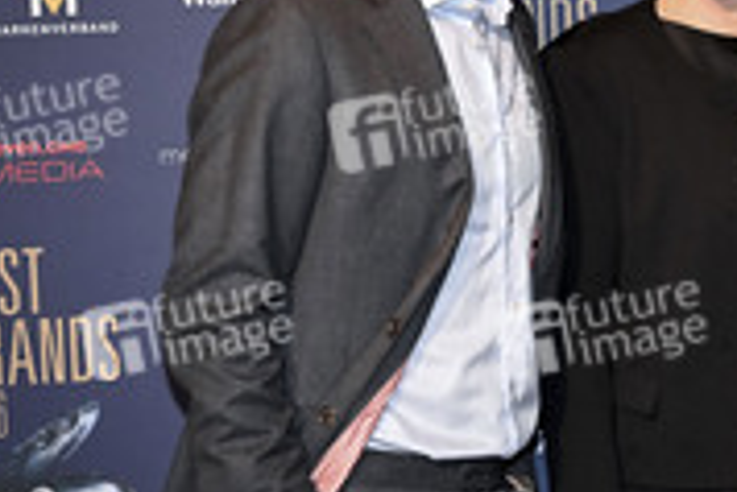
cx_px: 905
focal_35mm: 139
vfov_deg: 9.9
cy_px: 227
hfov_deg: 14.3
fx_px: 2848
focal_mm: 55
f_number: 3.5
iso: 500
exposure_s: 1/200
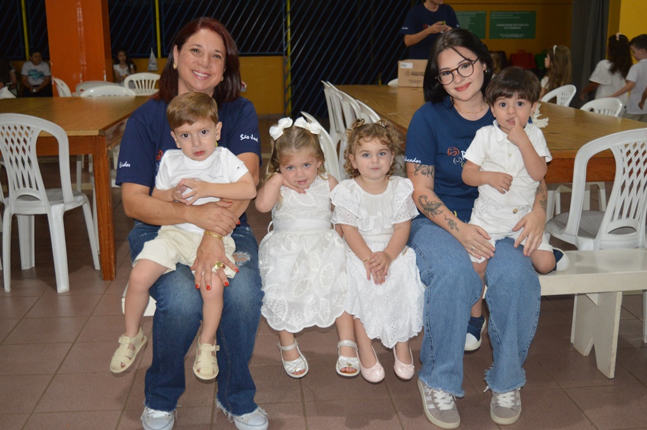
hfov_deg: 48.0
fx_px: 727
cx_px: 324
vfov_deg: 32.9
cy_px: 215
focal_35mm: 40
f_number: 4
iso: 1100
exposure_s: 1/60
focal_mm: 27
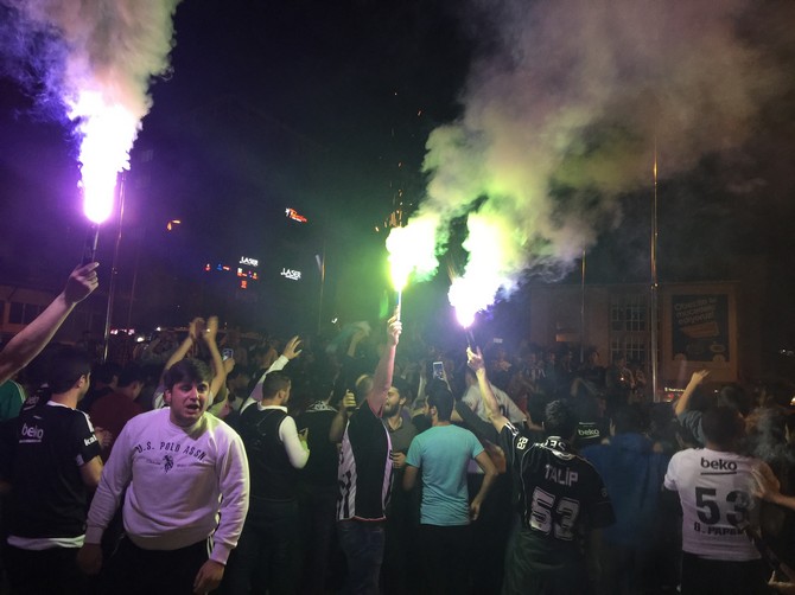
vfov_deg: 48.2
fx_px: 666
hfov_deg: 61.7
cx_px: 398
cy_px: 298
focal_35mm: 29
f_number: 2.2
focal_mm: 4.15
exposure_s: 1/17
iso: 50
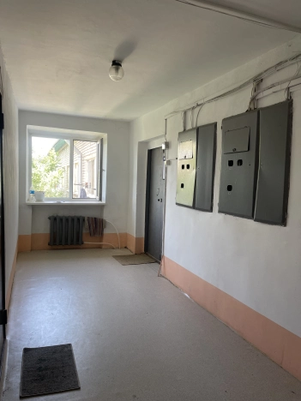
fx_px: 290
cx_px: 150
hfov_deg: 54.9
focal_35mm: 25
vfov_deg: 69.4
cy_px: 200
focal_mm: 5.1
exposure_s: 1/121
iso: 100
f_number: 1.6
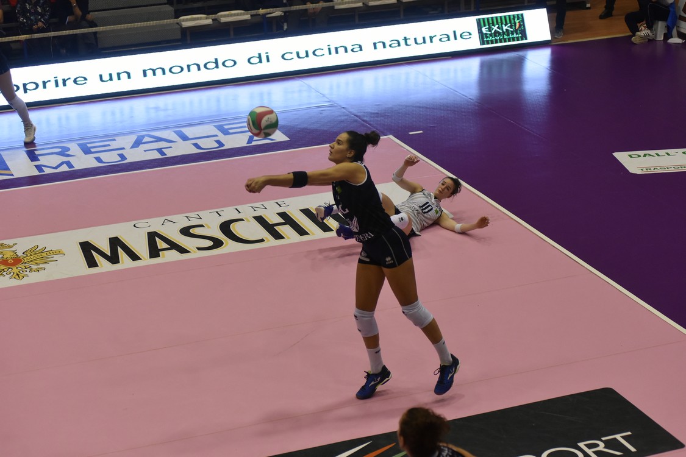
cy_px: 228
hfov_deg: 25.4
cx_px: 343
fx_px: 1524
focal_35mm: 80
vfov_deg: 17.1
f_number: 4
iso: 3200
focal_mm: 80
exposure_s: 1/800
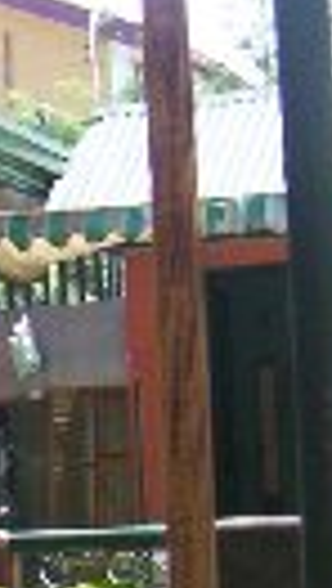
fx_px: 2340
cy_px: 604
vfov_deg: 14.1
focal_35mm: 150
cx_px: -511
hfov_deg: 7.5
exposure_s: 1/480
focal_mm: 5.54
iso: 100
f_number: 2.76
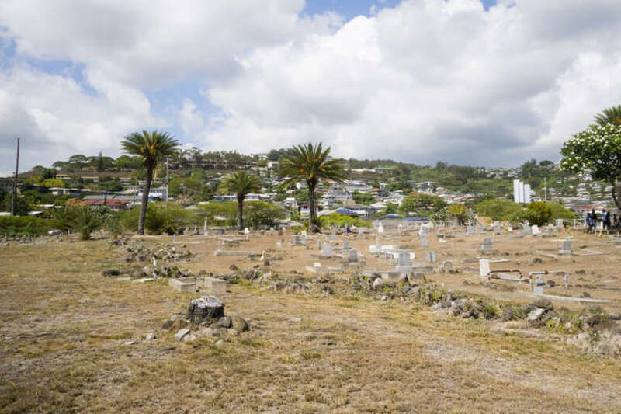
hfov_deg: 55.8
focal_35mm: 34
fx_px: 586
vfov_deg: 38.9
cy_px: 207
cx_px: 310
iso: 800
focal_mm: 12.48
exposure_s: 1/1600
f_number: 10
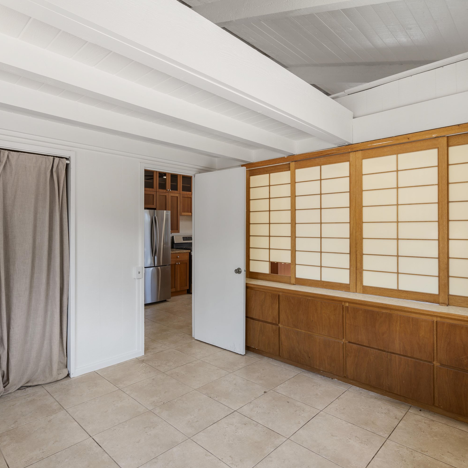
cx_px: 214
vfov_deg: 72.1
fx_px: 321
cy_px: 232
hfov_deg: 72.0
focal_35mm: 21
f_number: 8
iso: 100
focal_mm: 16
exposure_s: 1/4
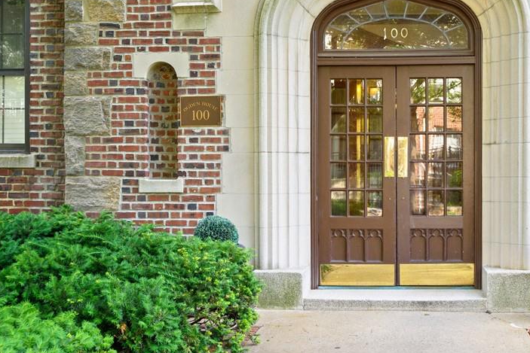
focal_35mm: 54
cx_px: 390
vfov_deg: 25.0
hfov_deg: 36.1
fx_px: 795
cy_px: 135
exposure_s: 1/6
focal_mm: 35
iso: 200
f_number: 11
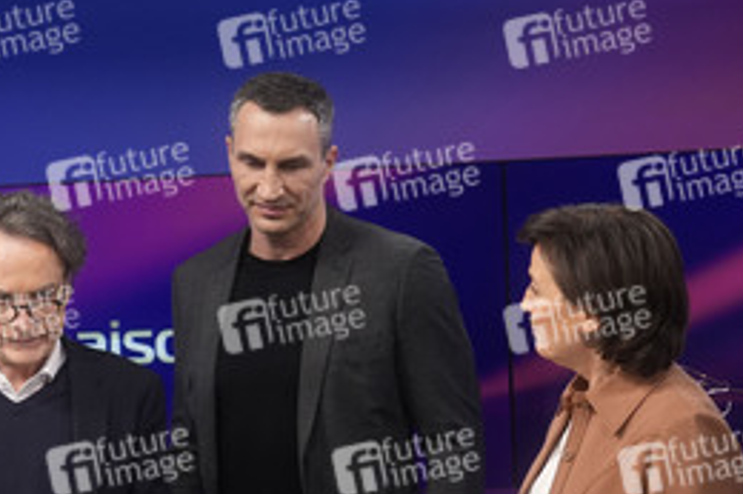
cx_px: 330
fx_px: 1609
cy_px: 391
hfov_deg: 26.0
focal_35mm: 78
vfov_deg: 17.3
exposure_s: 1/200
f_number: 2.2
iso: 640
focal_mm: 30
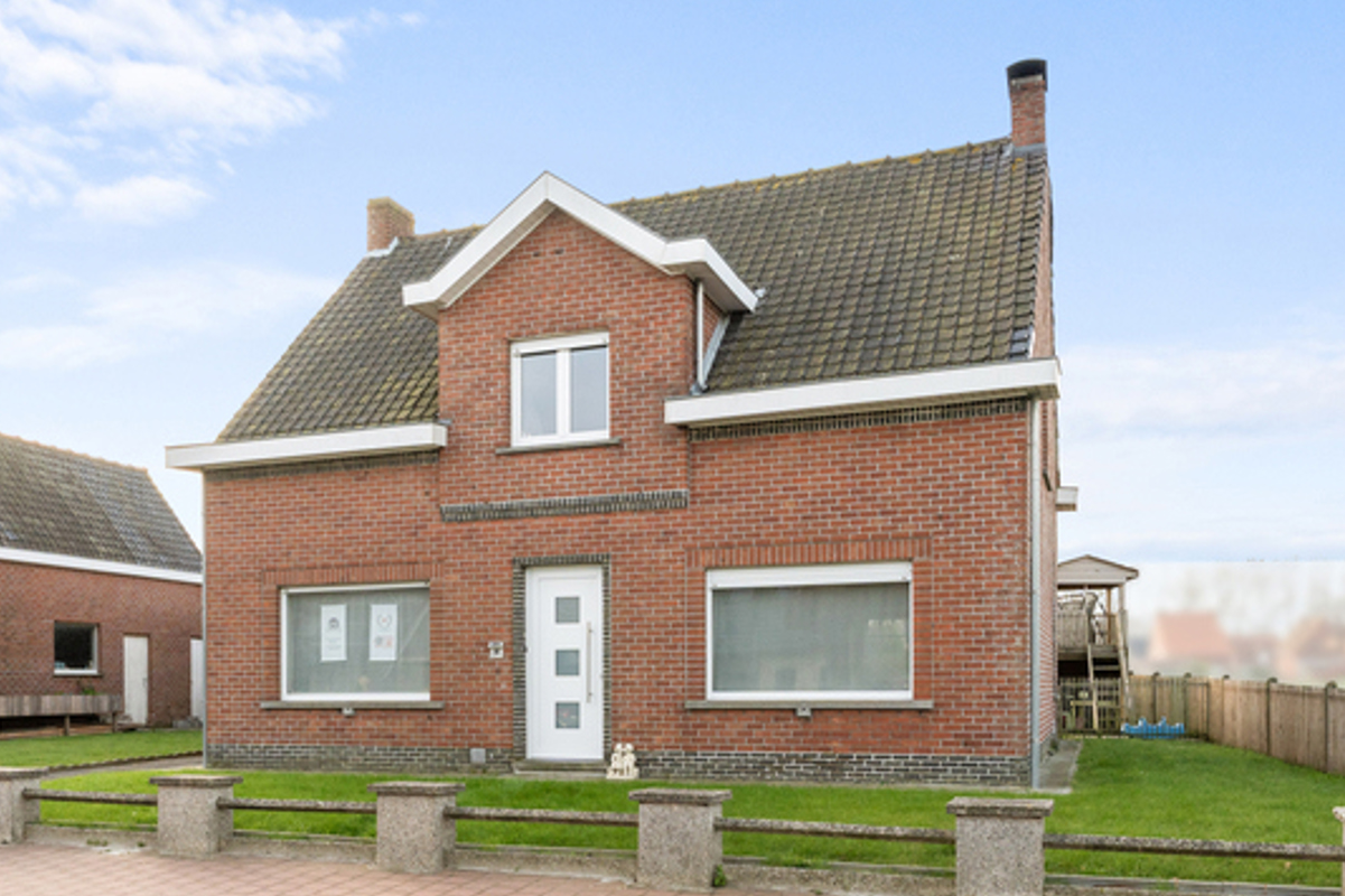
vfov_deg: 42.2
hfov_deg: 60.0
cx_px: 586
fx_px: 1160
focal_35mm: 31
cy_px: 475
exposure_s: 1/320
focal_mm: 20.7
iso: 500
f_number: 11
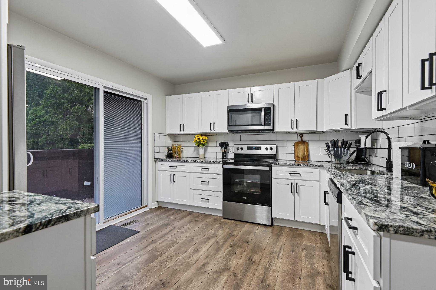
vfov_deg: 73.7
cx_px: 218
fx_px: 194
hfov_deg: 96.8
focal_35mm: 16
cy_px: 145
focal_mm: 16
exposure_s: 1/3.33
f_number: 8
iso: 100
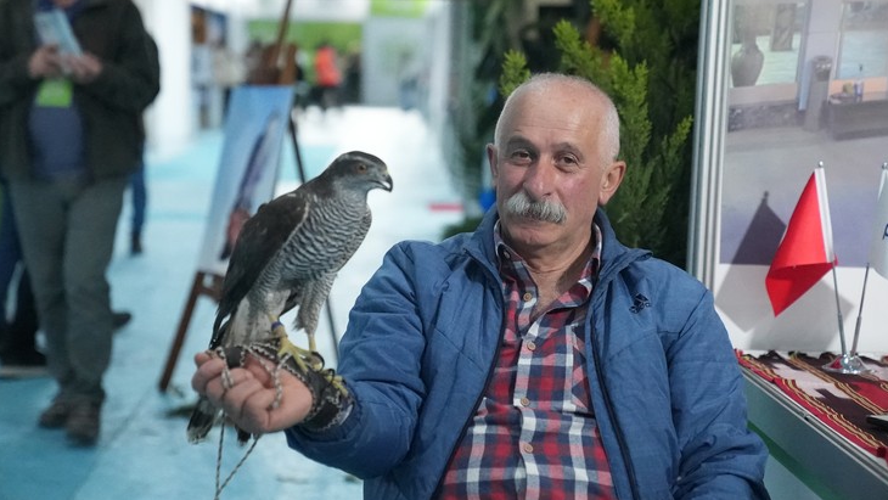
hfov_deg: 31.0
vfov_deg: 17.7
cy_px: 221
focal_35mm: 68
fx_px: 1601
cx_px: 446
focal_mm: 64
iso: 20000
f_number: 2.8
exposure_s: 1/125
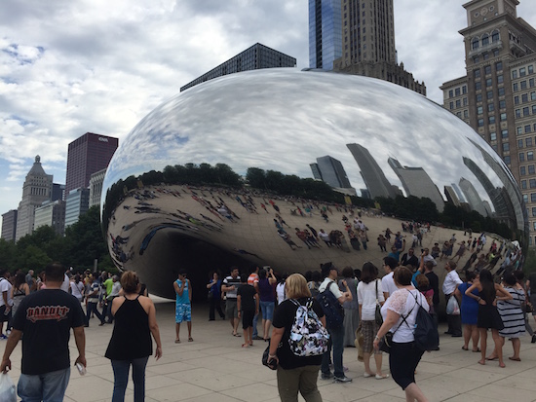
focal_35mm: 29
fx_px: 449
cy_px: 201
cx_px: 268
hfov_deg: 61.6
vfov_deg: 48.3
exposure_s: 1/1364
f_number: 2.2
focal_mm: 4.15
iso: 32
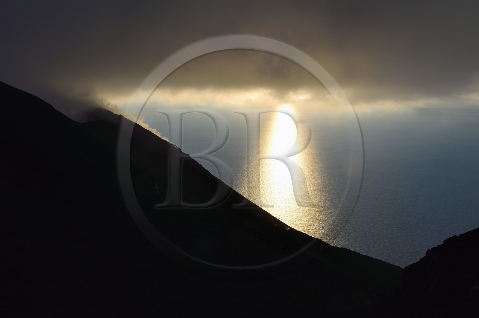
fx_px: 425
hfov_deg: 58.8
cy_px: 159
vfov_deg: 41.0
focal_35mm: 32
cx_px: 240
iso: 400
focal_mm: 32
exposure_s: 1/320
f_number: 18
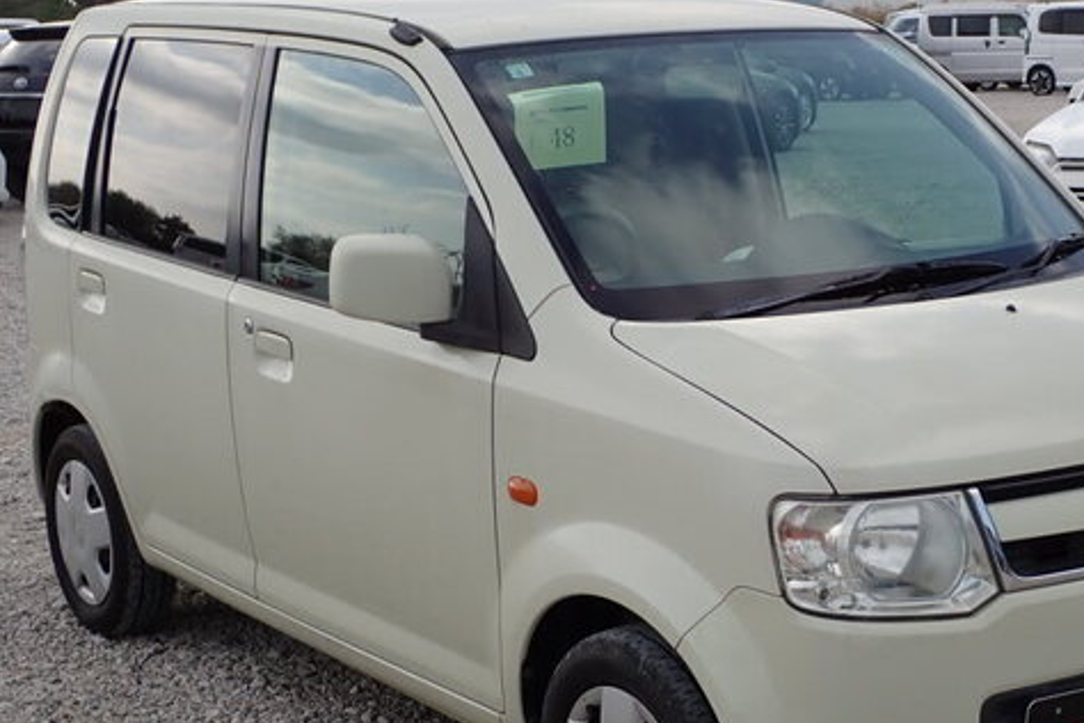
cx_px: 732
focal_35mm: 72
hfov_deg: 27.9
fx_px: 2168
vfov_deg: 18.9
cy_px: 412
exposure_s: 1/640
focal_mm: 7.31
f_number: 4
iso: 100
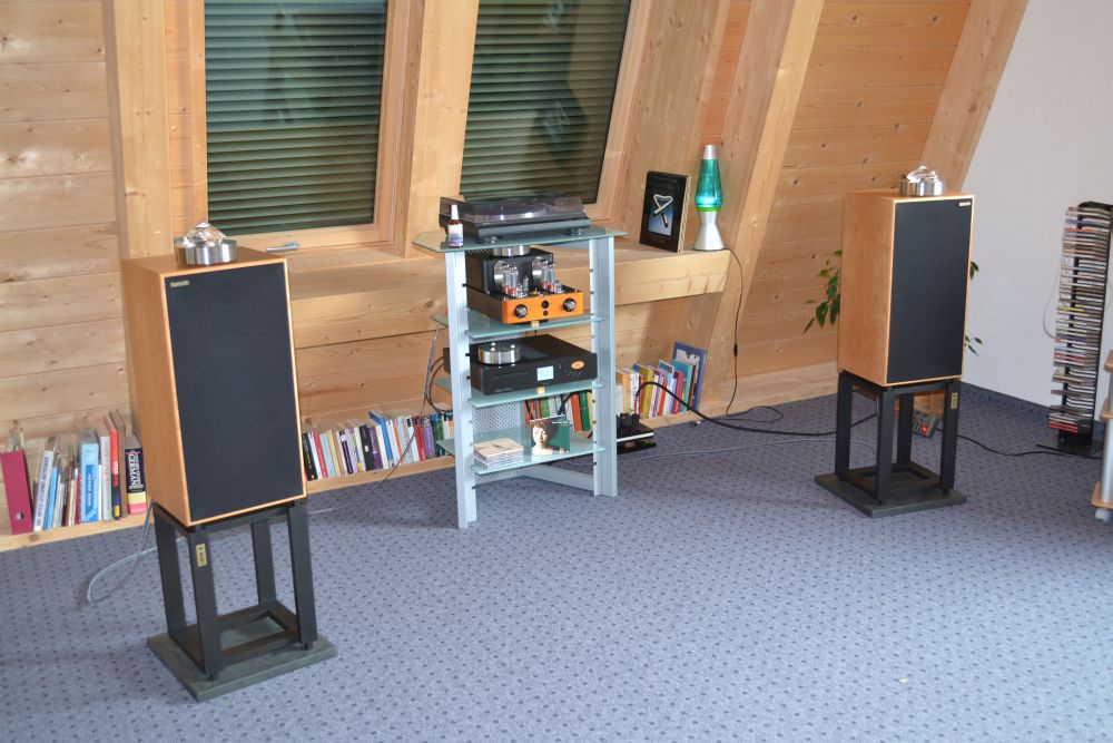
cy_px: 372
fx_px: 1113
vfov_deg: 36.9
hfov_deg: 53.1
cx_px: 556
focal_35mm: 36
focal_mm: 24
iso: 640
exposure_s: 1/15
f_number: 4
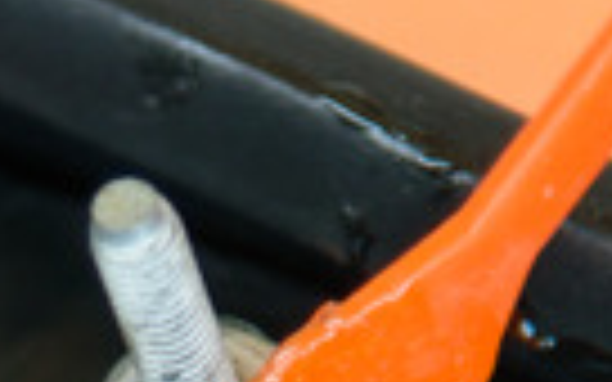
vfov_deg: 1.9
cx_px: 126
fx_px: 11692
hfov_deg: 3.0
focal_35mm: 701
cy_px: 863
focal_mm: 120
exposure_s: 1/125
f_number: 4
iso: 100
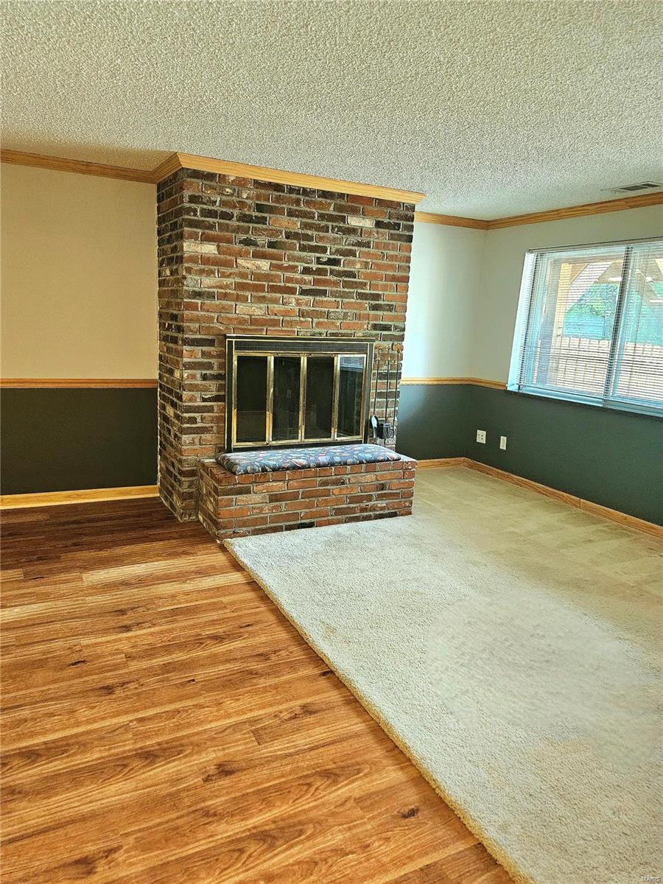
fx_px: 587
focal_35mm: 23
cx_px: 332
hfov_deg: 58.9
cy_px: 442
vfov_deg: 73.9
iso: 1000
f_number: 1.8
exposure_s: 1/120
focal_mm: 5.4
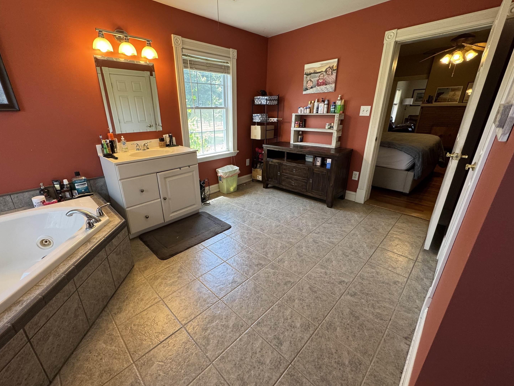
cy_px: 192
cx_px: 243
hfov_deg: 98.1
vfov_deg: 81.7
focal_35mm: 15
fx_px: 223
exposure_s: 1/120
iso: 160
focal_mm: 2.22
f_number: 2.2
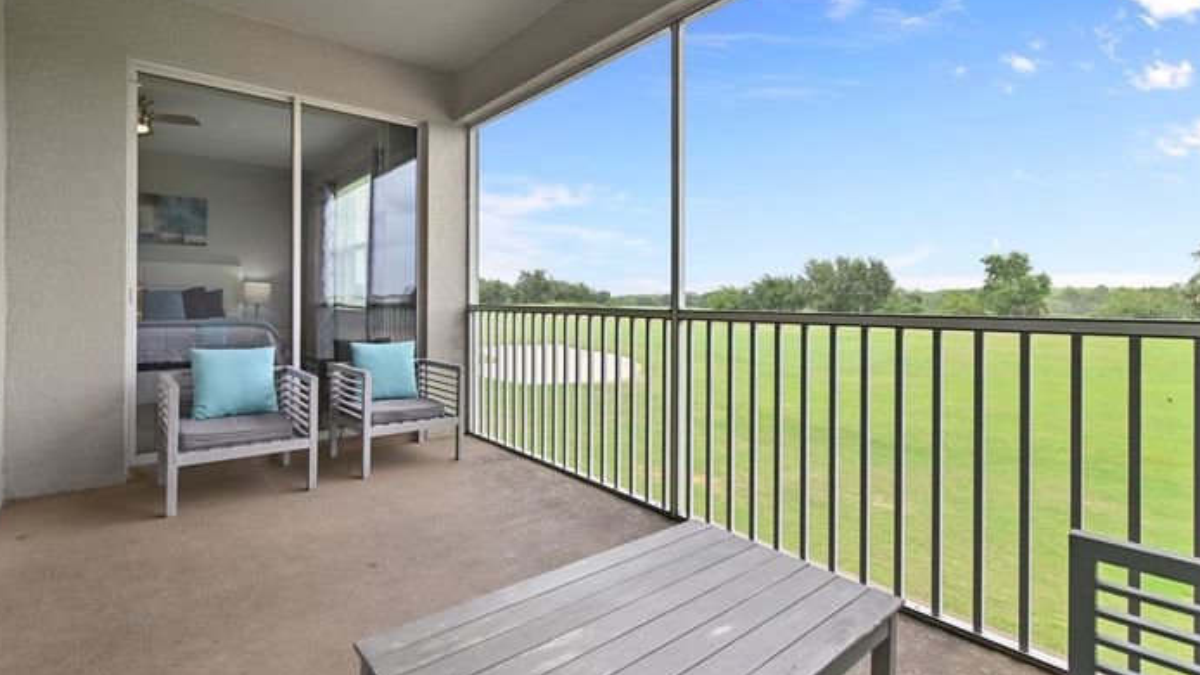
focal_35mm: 17
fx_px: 541
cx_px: 597
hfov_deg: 95.9
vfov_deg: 63.8
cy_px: 312
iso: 100
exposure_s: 1/25
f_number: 8
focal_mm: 16
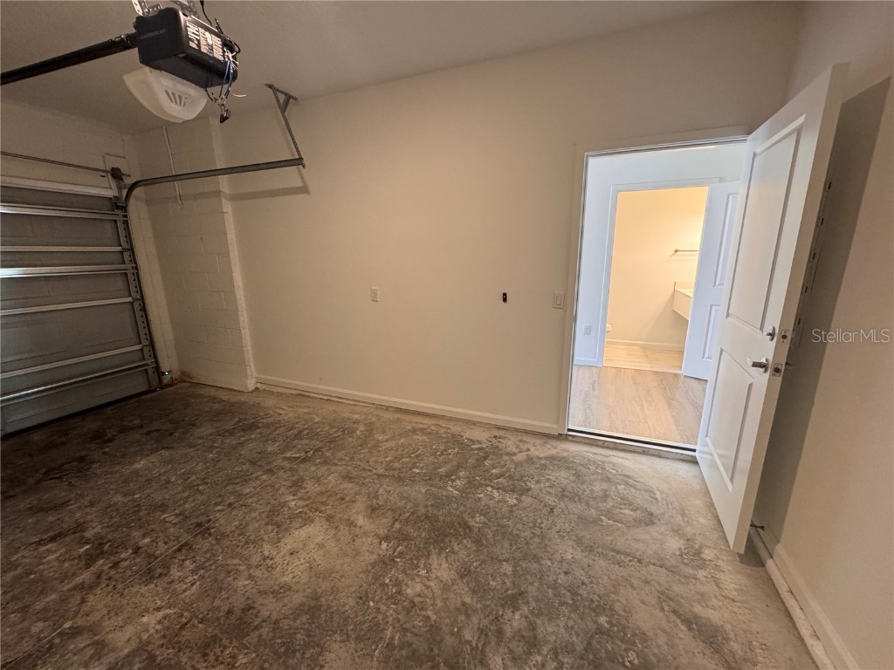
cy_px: 335
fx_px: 362
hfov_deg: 102.1
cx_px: 447
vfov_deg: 85.7
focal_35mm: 14
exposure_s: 1/120
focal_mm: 2.22
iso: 320
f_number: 2.2
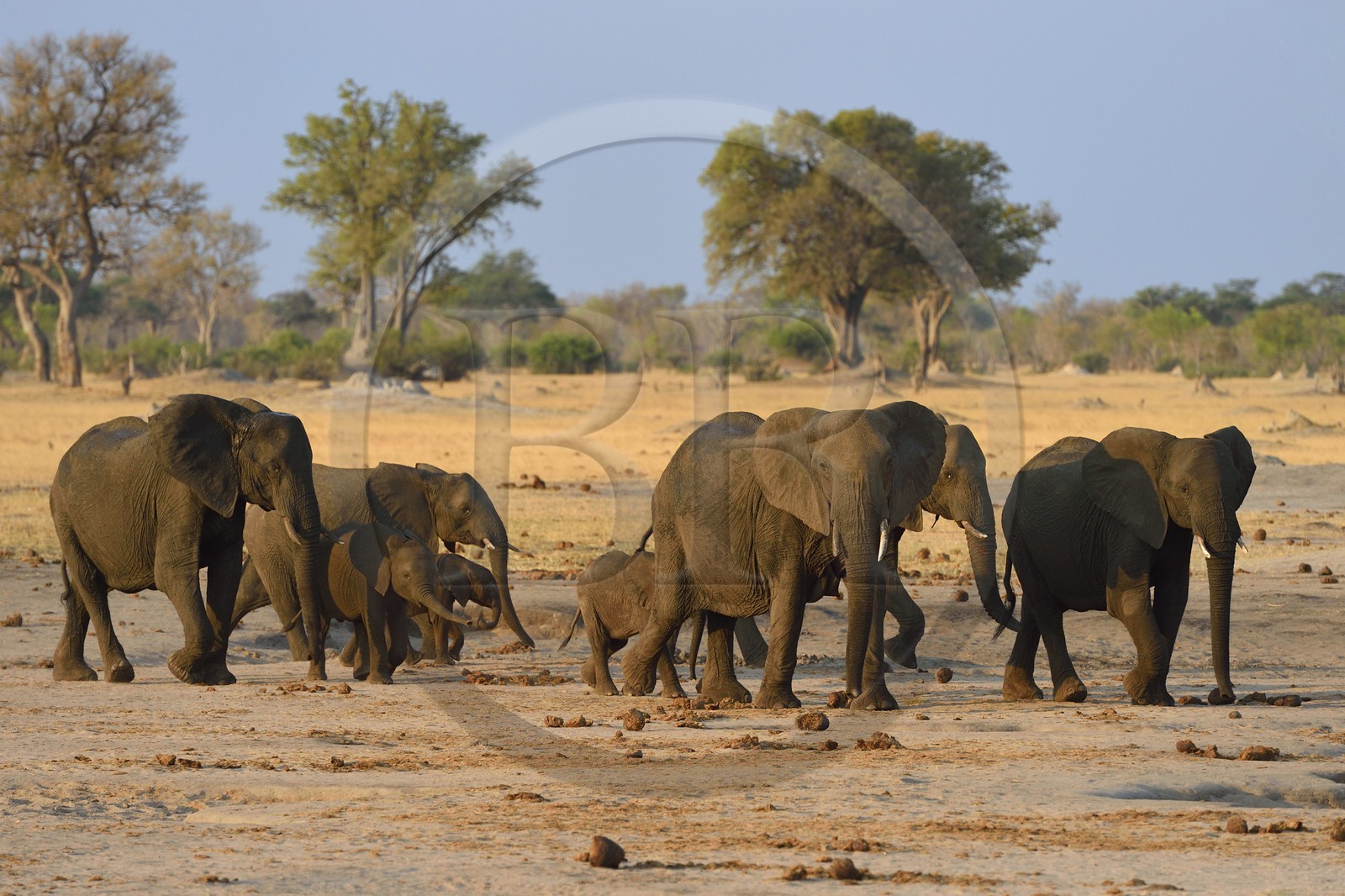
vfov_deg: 5.1
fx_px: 10085
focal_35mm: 270
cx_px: 672
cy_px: 448
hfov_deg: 7.6
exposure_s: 1/1000
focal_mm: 270
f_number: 6.3
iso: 800
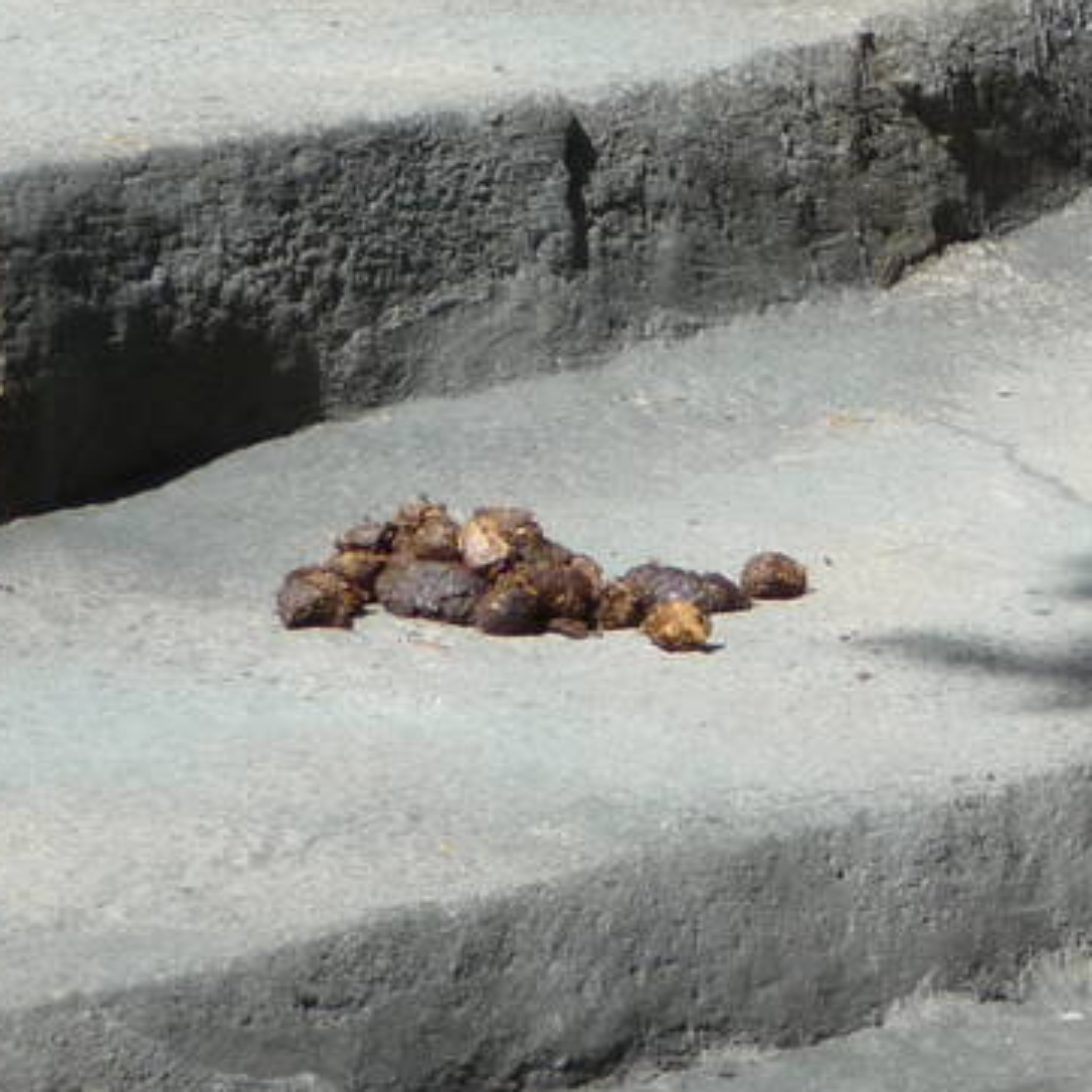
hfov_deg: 3.0
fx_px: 20486
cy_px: -685
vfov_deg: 3.0
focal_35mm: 574
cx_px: 2178
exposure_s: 1/400
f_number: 4.8
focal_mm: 25.2
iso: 100
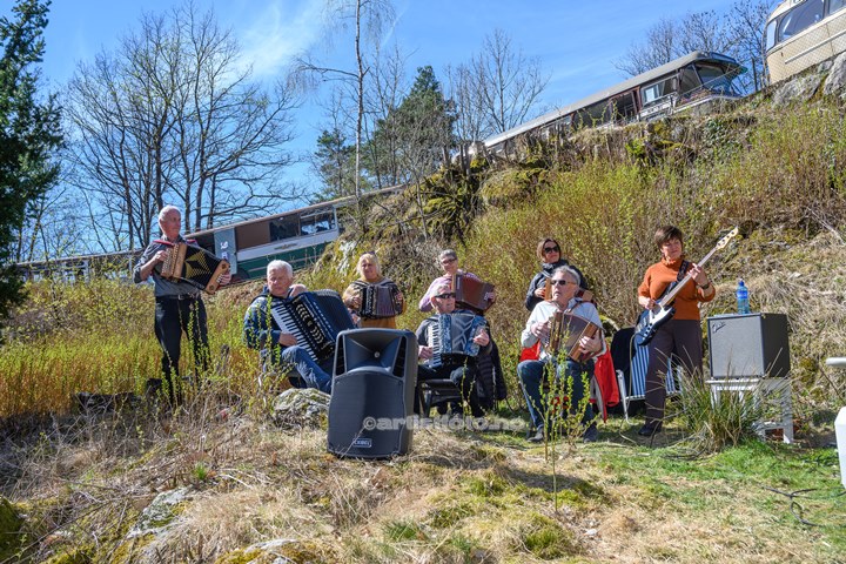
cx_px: 423
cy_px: 282
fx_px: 869
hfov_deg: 51.9
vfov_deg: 35.9
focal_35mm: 37
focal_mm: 37
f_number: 7.1
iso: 100
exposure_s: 1/200
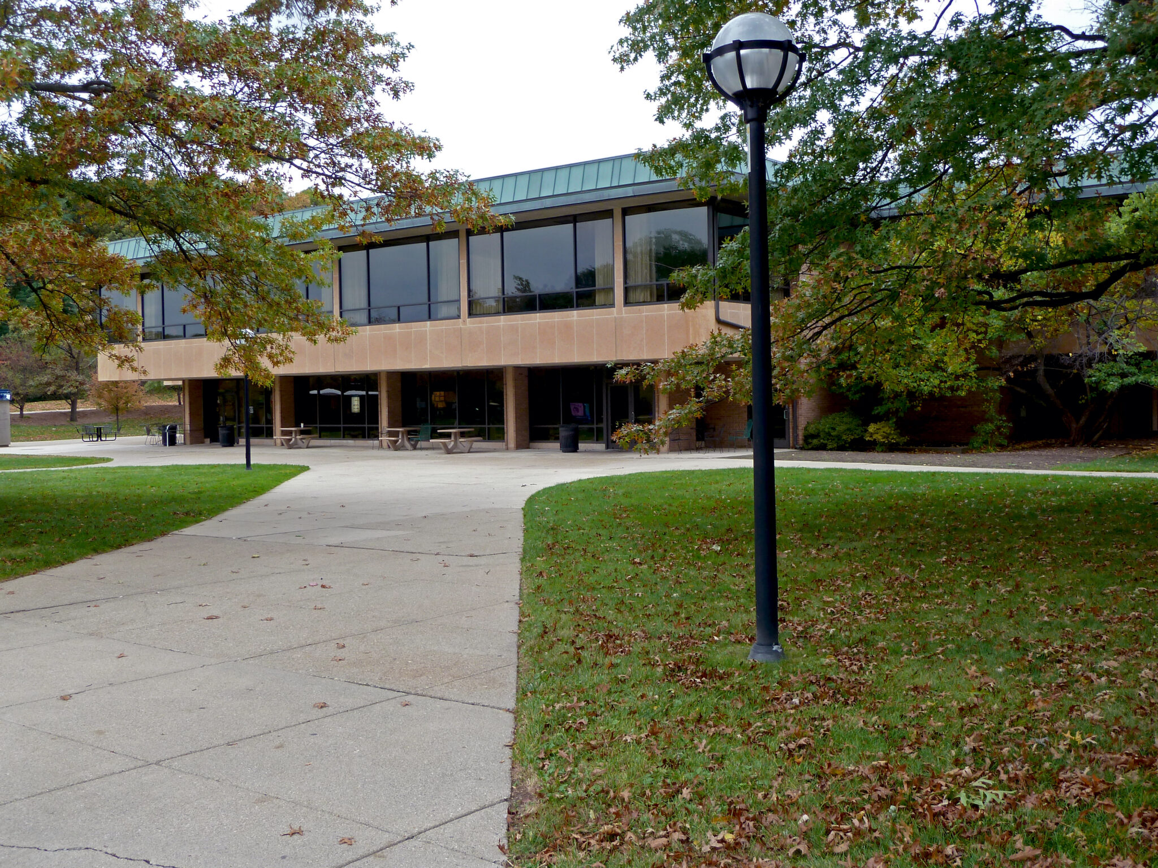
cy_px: 434
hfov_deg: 52.6
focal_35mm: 35
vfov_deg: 40.7
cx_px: 579
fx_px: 1171
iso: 80
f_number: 3.5
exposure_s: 1/40
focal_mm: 5.7
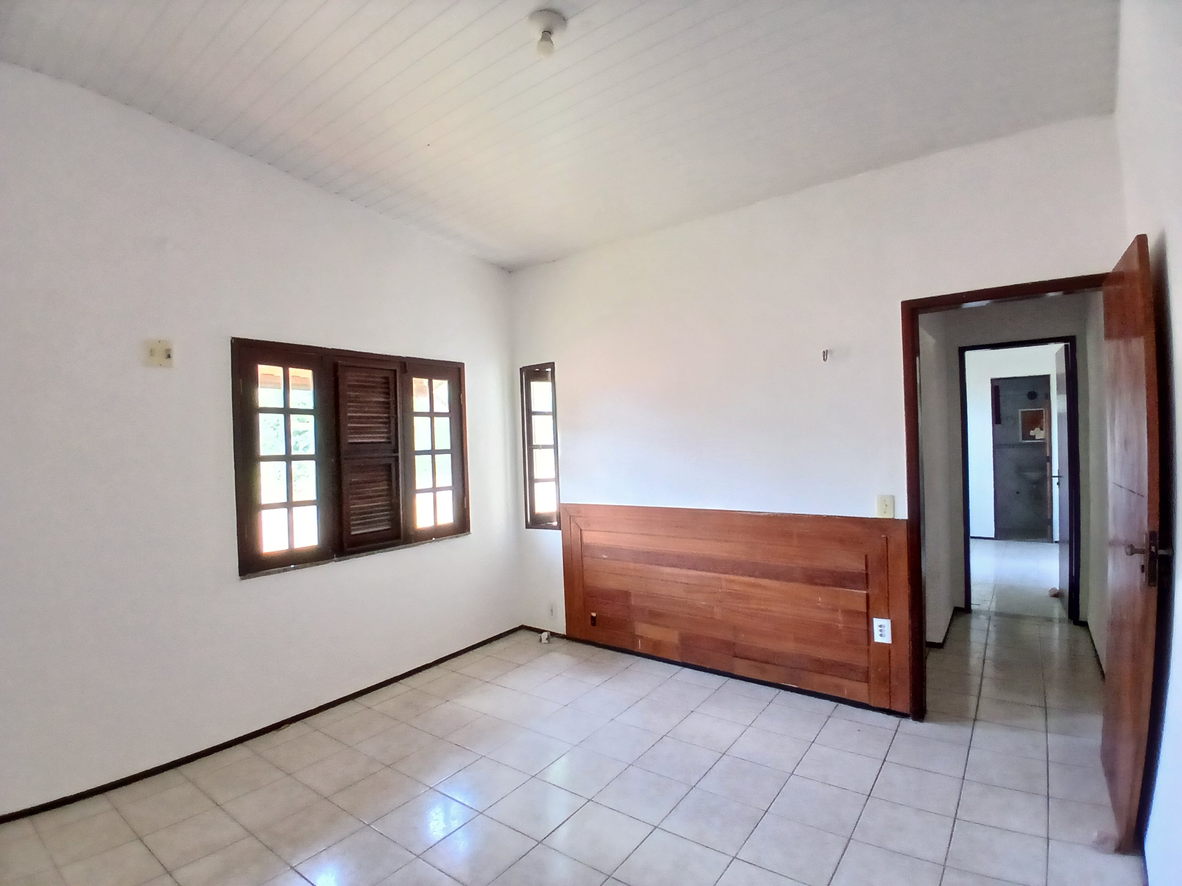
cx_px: 591
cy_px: 443
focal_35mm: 17
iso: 250
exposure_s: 1/33.3
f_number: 2.2
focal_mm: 1.4
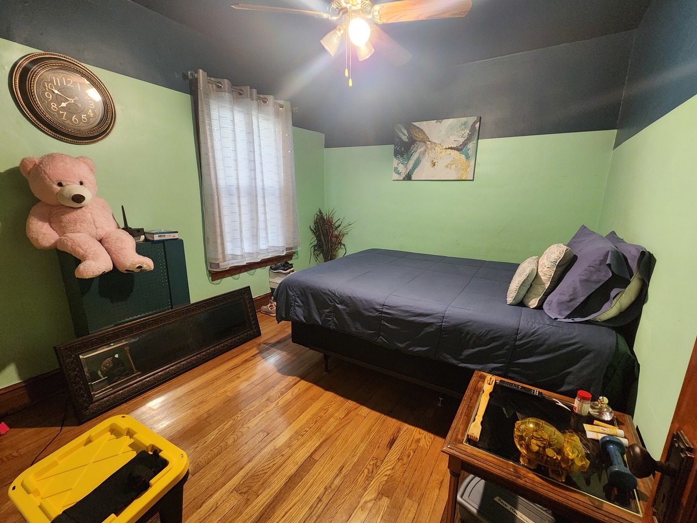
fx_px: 282
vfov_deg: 85.6
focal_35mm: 14
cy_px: 272
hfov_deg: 102.1
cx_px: 348
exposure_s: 1/30
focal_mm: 2.2
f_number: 2.2
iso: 640
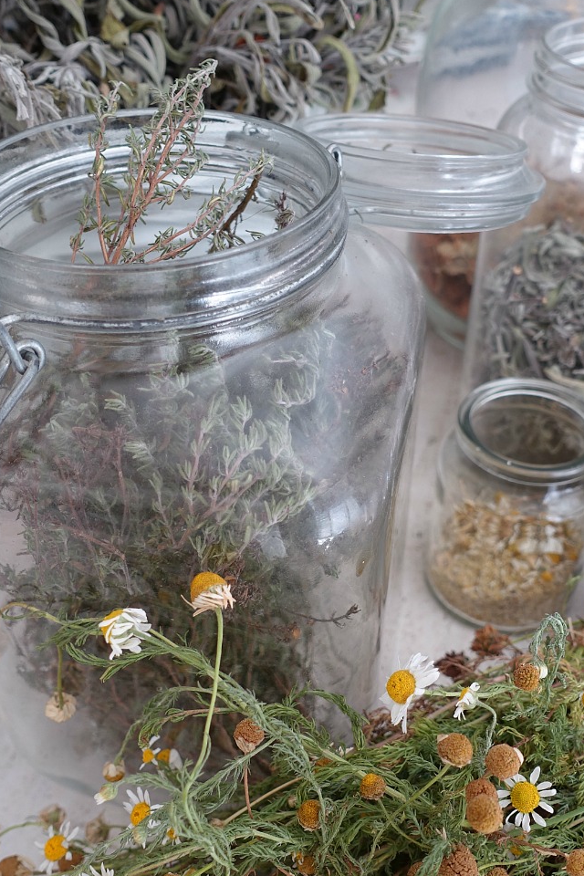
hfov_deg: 43.5
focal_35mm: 30
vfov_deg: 61.7
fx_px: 730
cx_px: 333
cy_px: 490
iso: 125
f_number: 2.8
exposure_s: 1/30
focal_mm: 8.8
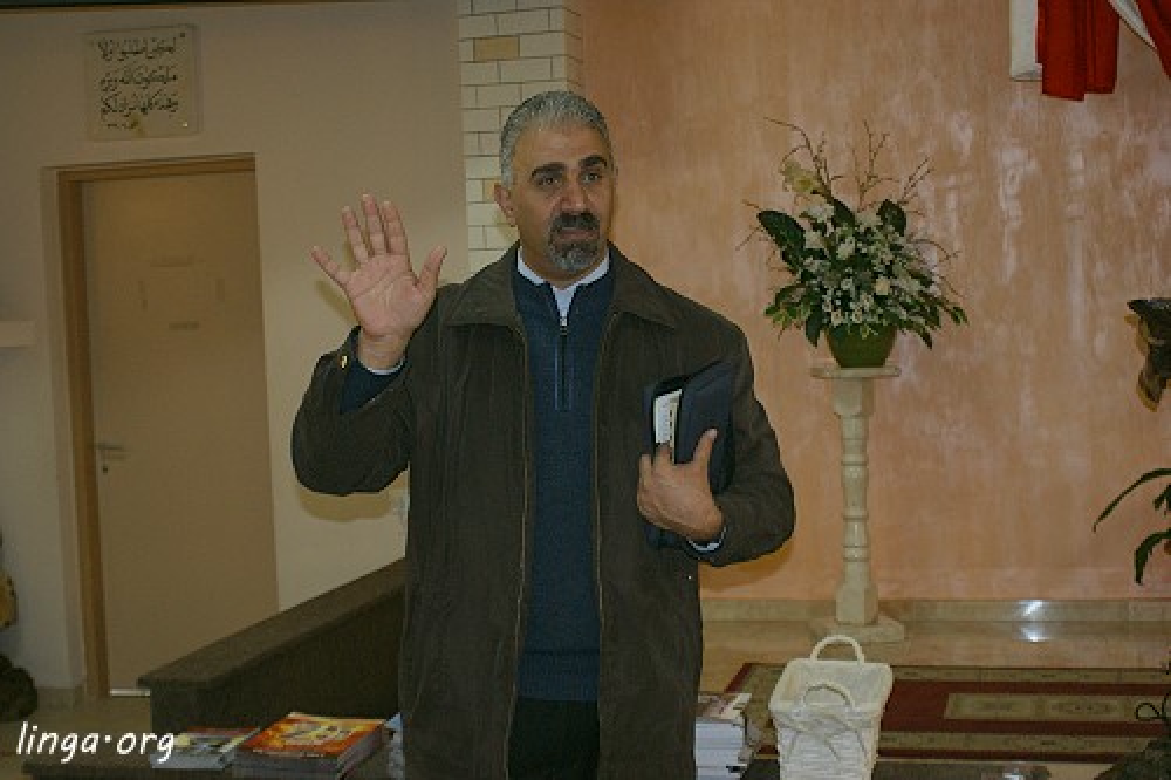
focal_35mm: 52
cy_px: 390
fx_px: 1707
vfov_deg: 25.7
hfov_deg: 37.9
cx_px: 586
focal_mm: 35
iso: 400
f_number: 5.6
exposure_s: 1/60
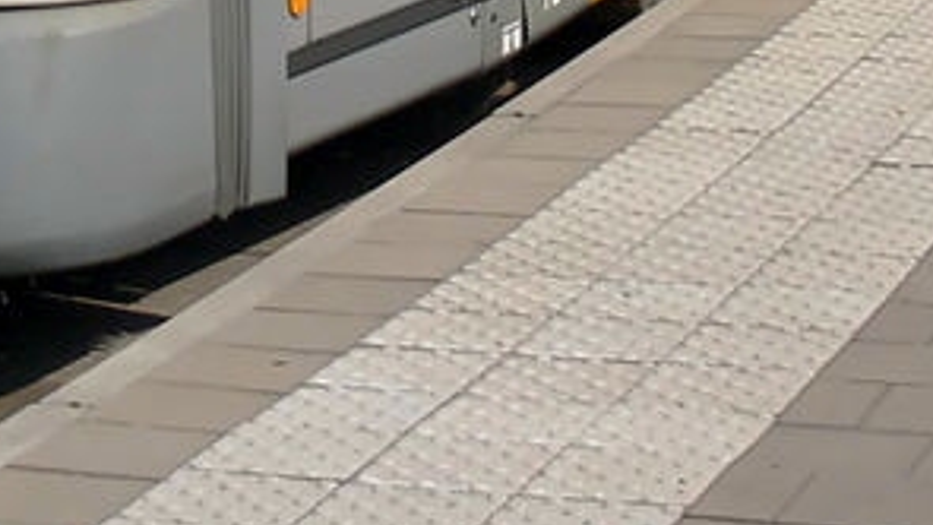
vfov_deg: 7.3
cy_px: -818
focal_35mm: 155
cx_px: 278
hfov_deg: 13.8
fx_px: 3835
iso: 80
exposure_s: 1/1000
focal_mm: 7.4
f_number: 4.5
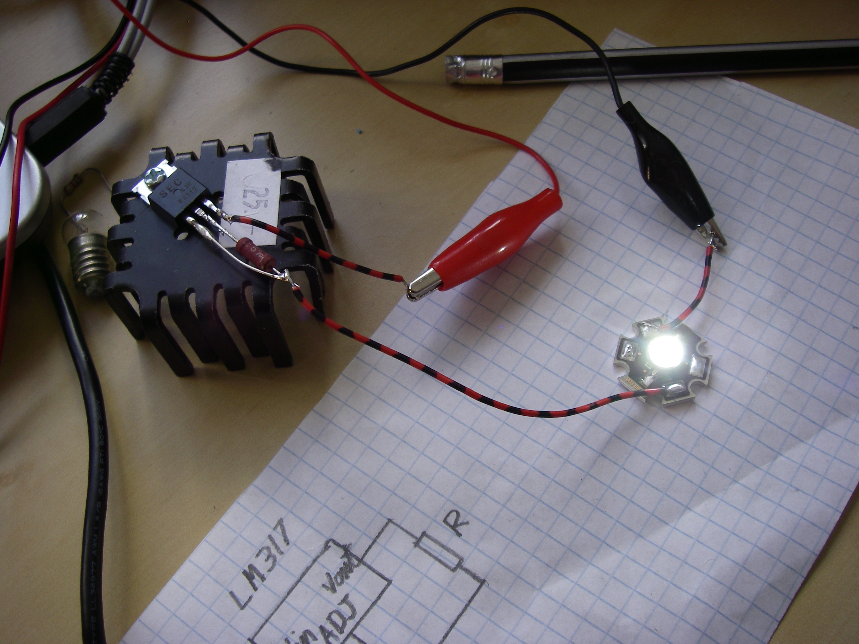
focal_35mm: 38
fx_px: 943
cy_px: 322
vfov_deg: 37.7
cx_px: 430
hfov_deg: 49.0
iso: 64
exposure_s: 1/80
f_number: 3.3
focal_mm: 6.3
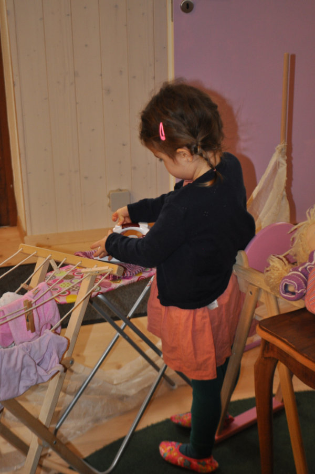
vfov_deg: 30.5
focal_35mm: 66
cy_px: 237
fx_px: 868
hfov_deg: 20.6
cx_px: 158
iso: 800
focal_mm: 44
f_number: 5.3
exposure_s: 1/60
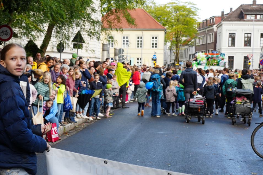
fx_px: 628
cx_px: 48
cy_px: 106
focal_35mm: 86
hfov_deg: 23.3
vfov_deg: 15.9
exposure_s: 1/125
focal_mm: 40
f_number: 7.1
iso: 200
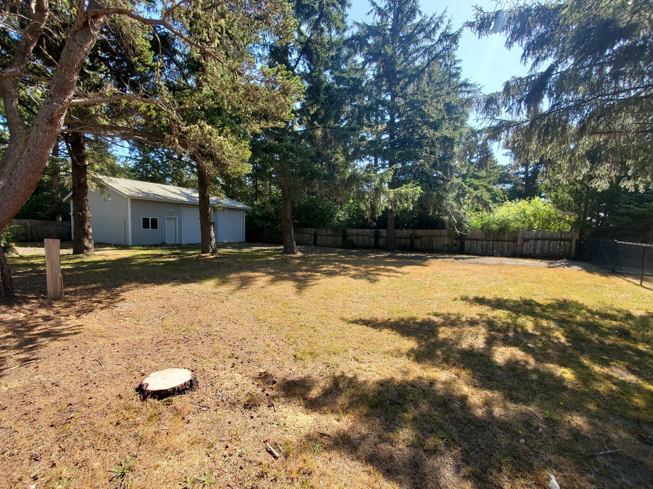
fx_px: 283
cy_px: 244
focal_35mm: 15
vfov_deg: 81.7
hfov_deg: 98.0
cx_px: 304
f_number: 2.2
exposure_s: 1/412
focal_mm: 1.8
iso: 50
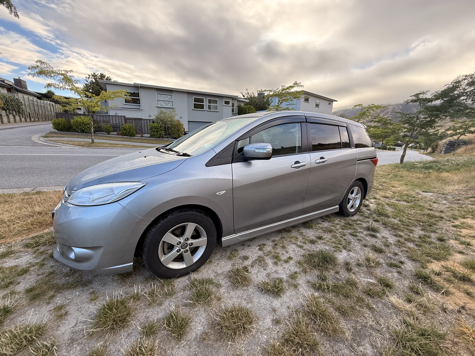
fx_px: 192
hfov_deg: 102.1
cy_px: 178
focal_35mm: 14
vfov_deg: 85.7
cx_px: 238
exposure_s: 1/321
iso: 50
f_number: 2.2
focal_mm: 2.22
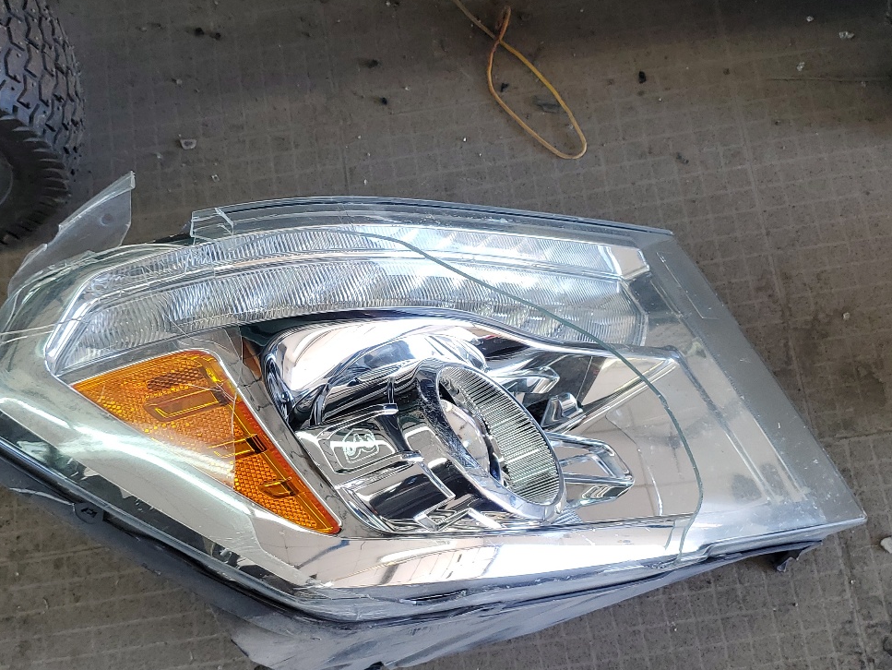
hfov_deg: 43.8
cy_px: 370
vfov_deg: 33.6
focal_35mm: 43
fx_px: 1108
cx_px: 457
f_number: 1.5
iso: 50
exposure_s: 1/120
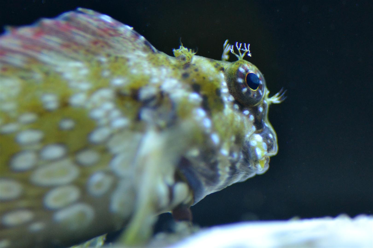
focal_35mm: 158
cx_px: 186
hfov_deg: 13.0
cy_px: 124
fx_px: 1632
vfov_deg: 8.7
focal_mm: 105
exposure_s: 1/400
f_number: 4
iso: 1600
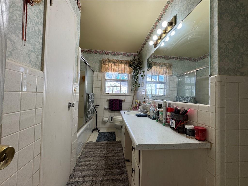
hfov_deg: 102.1
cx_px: 124
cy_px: 93
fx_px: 100
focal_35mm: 14
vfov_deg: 85.7
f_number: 2.2
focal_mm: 2.22
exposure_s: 1/120
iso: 100
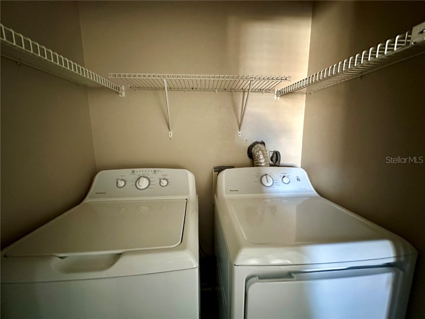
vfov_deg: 85.7
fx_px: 172
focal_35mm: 14
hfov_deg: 102.1
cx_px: 212
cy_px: 160
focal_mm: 2.22
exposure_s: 1/40
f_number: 2.2
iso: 1250
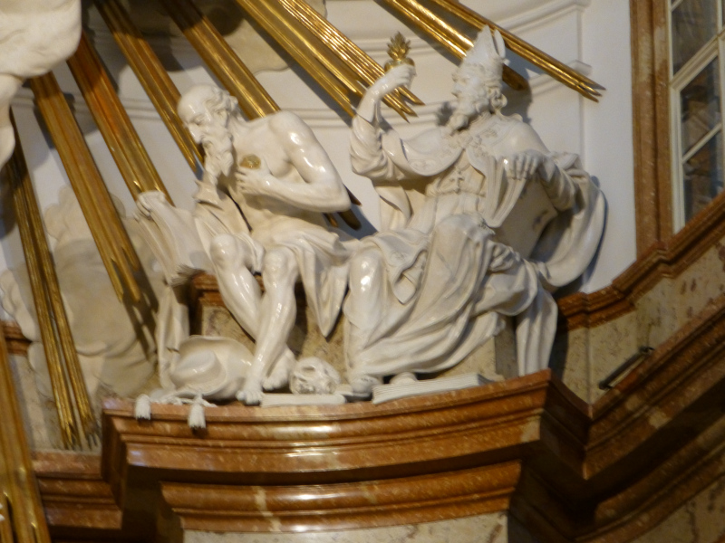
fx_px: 3560
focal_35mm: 170
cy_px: 272
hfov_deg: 11.6
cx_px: 362
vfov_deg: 8.7
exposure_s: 1/25
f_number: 5.4
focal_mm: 27.6
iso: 400
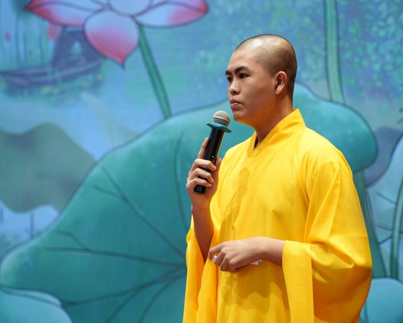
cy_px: 162
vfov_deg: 14.4
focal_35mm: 107
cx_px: 228
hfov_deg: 17.9
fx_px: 1276
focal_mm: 94
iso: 1250
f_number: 2.8
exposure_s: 1/80
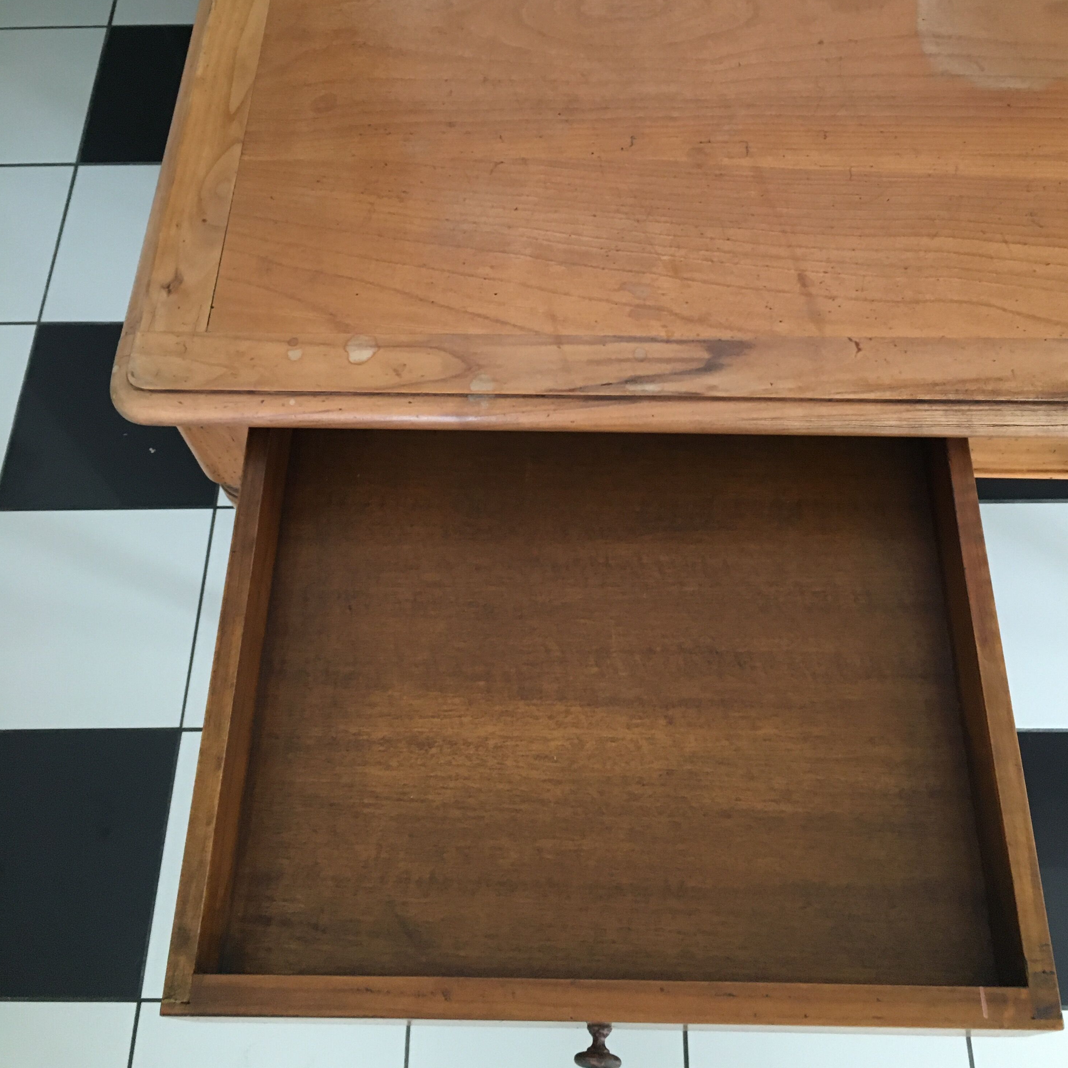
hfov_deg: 47.2
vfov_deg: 46.9
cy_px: 426
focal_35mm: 35
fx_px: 1222
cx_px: 545
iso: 200
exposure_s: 1/20
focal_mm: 4.15
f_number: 2.2
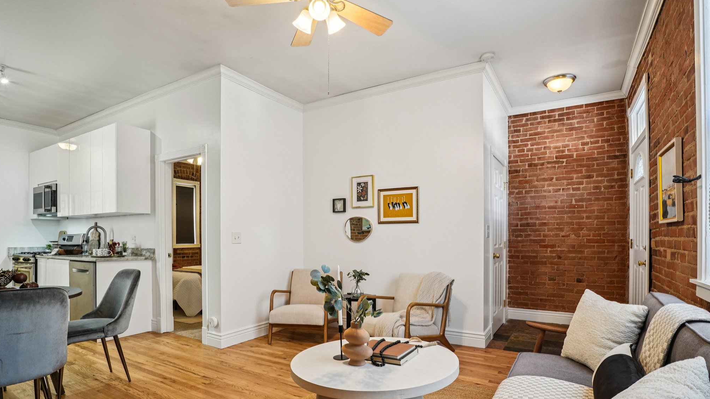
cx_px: 356
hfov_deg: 94.2
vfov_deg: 61.9
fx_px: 330
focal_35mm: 18
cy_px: 236
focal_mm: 11
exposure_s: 1/15
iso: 400
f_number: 8
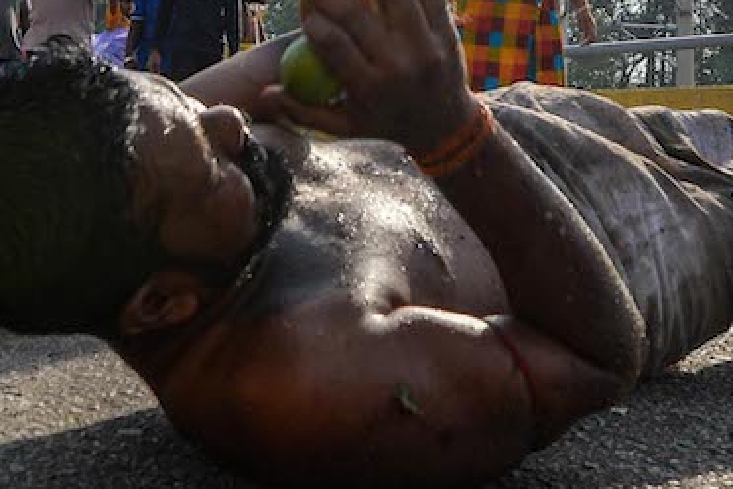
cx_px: 355
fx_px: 875
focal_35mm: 43
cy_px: -18
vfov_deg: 28.9
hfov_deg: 45.4
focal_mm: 16
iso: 100
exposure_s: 1/200
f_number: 10
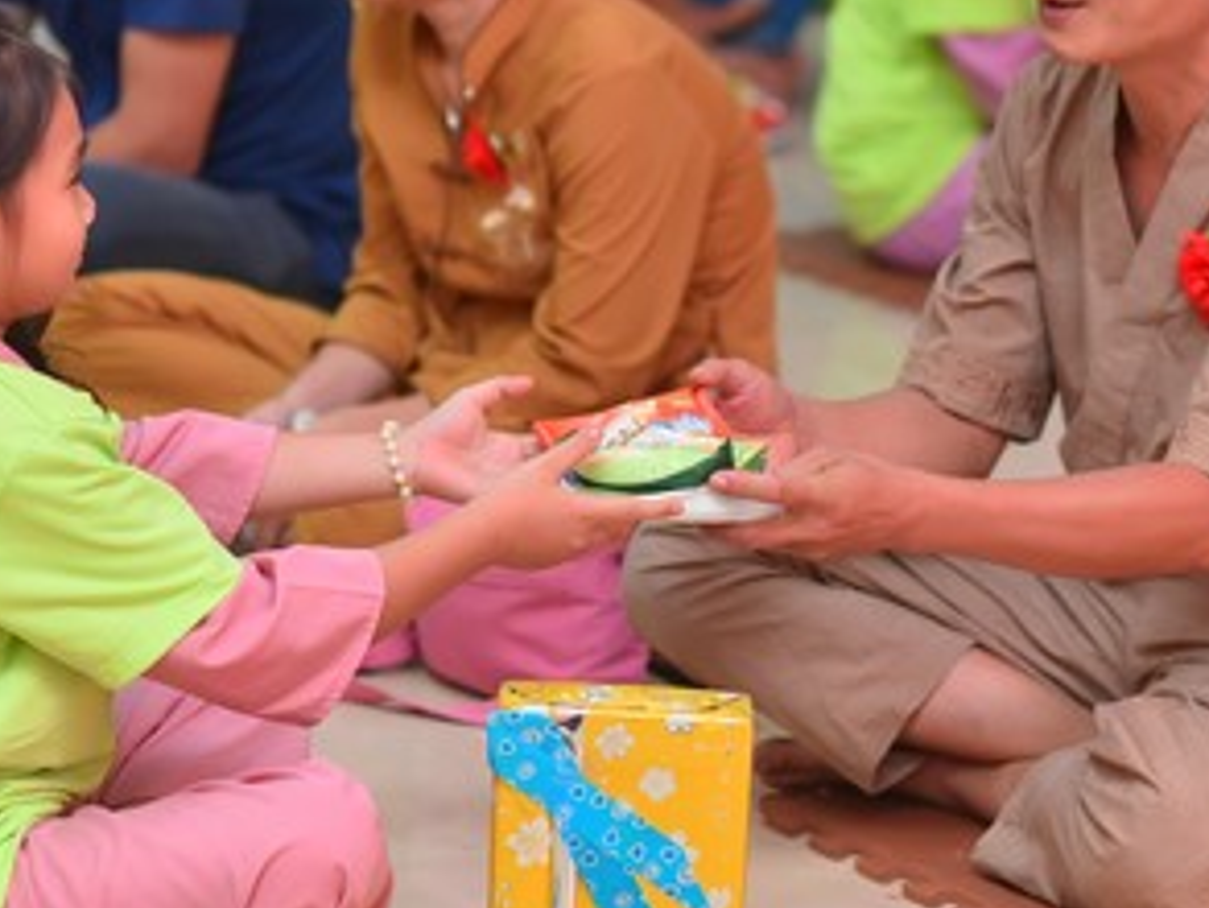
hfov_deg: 10.9
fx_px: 6324
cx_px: 549
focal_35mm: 181
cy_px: 159
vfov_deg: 8.2
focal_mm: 85
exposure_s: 1/125
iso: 500
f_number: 2.8
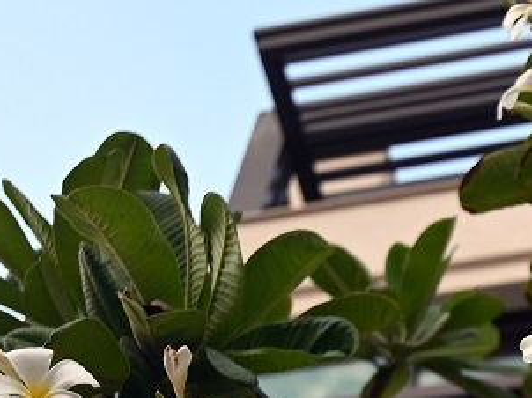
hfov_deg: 17.5
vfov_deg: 13.2
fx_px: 1674
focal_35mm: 109
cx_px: 560
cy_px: 473
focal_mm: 24
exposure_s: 1/250
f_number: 4
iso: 250
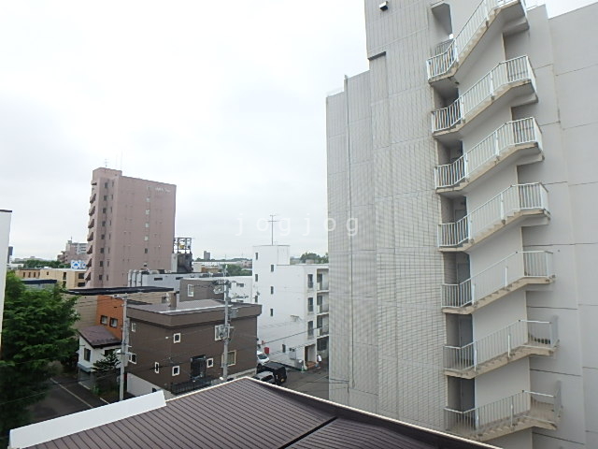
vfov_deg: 63.4
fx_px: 363
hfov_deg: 79.0
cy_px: 224
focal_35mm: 21
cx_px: 299
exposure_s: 1/250
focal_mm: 3.7
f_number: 3.5
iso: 200
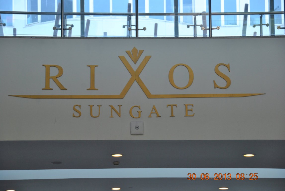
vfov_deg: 11.5
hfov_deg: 17.0
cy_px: 96
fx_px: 951
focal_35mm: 120
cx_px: 142
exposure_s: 1/125
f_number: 5
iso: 400
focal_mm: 80
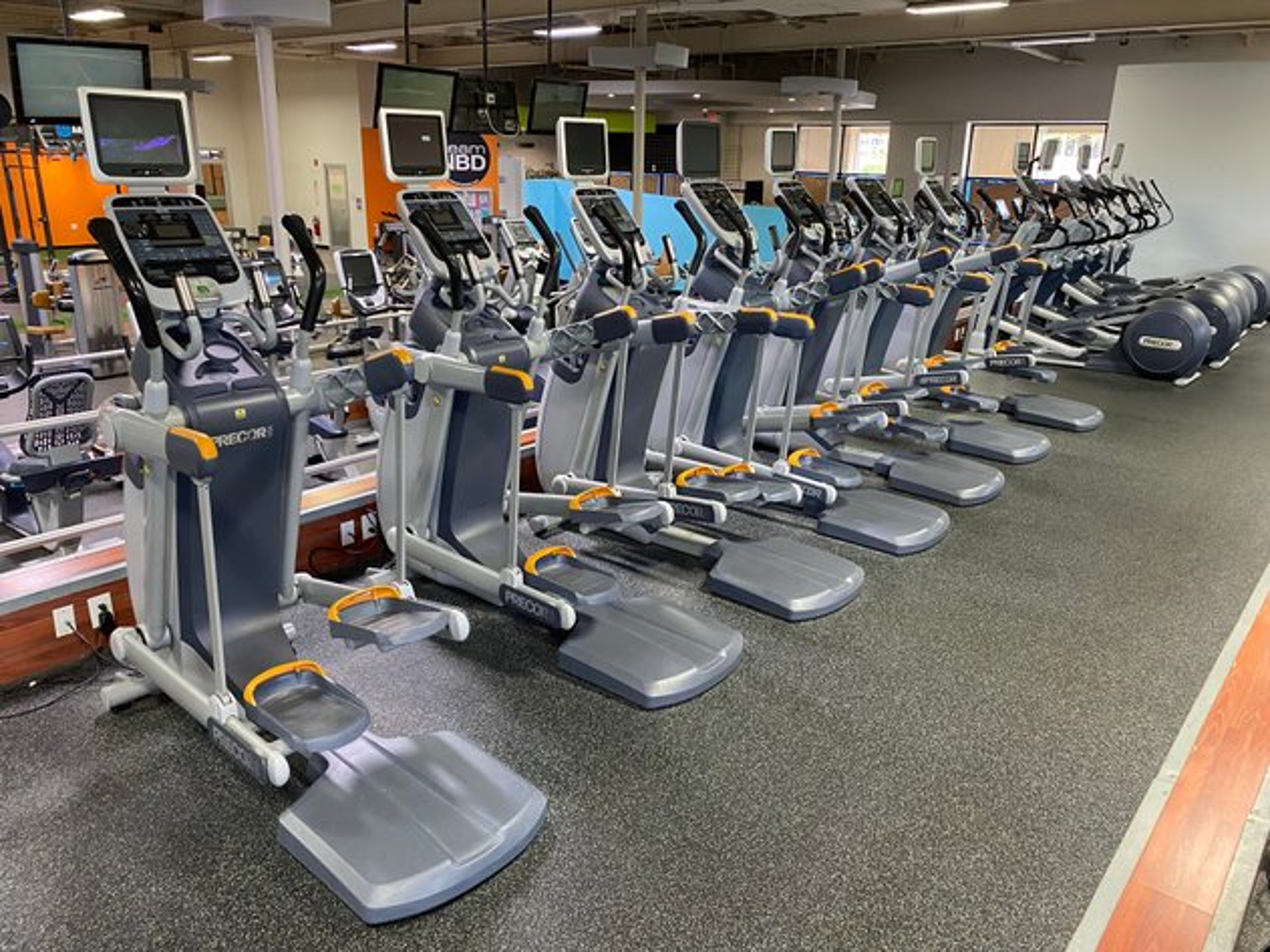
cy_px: 476
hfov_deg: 67.3
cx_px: 635
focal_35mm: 26
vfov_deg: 53.0
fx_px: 954
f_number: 1.8
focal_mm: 4.25
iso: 320
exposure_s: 1/60
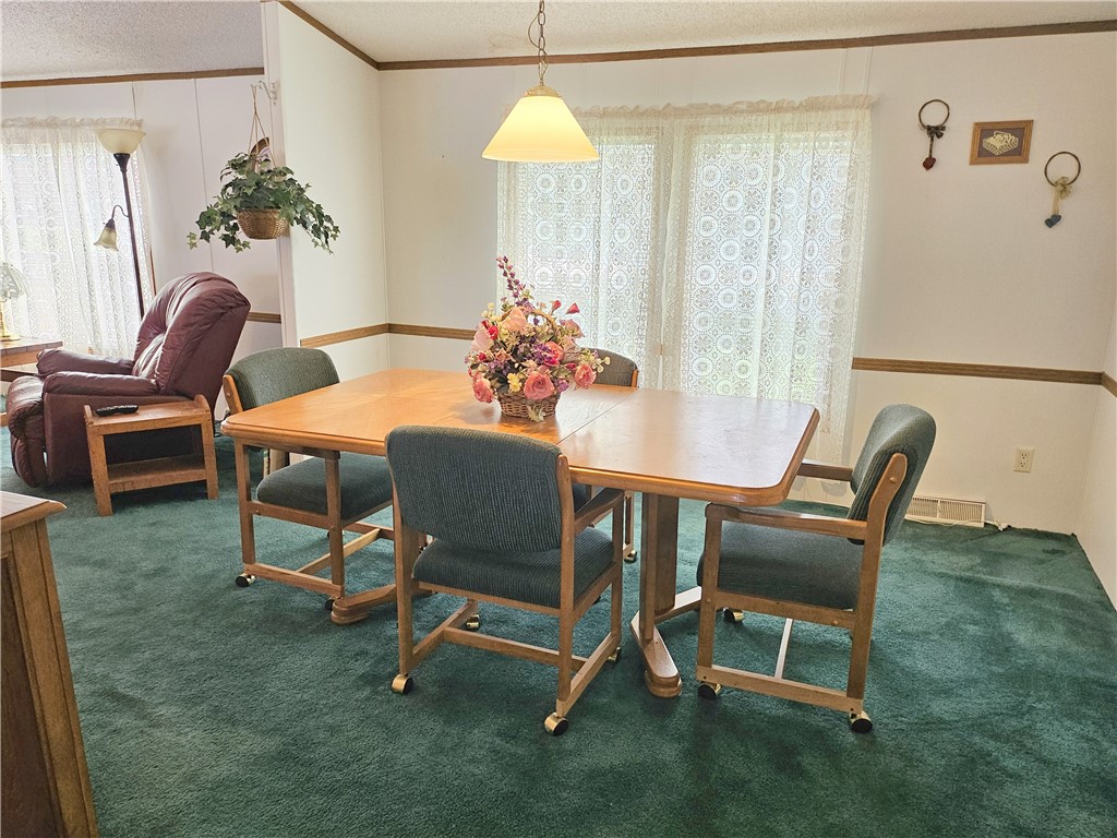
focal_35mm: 24
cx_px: 558
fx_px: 774
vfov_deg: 56.8
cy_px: 419
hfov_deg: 71.6
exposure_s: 1/120
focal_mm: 5
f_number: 1.8
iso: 200
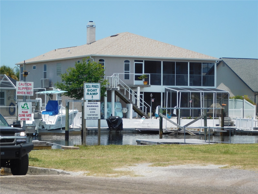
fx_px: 857
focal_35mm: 115
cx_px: 129
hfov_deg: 17.1
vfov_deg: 12.9
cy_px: 97
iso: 125
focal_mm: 20.3
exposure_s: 1/1000
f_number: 4.8
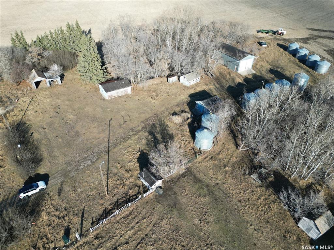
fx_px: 232
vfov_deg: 56.8
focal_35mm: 24
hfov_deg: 71.6
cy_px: 125
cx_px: 167
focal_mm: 6.72
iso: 140
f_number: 1.7
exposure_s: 1/1500
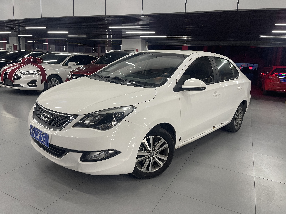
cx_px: 143
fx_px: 207
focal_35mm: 25
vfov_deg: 54.9
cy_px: 107
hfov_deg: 69.4
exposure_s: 1/50
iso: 125
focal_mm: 5.1
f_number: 1.6
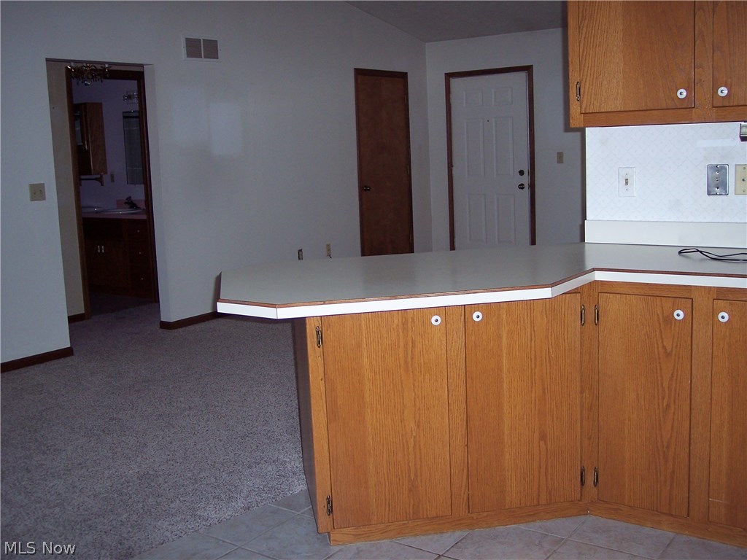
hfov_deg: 47.9
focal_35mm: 39
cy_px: 280
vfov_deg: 36.8
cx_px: 374
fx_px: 842
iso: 140
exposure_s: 1/60
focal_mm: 8
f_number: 2.8
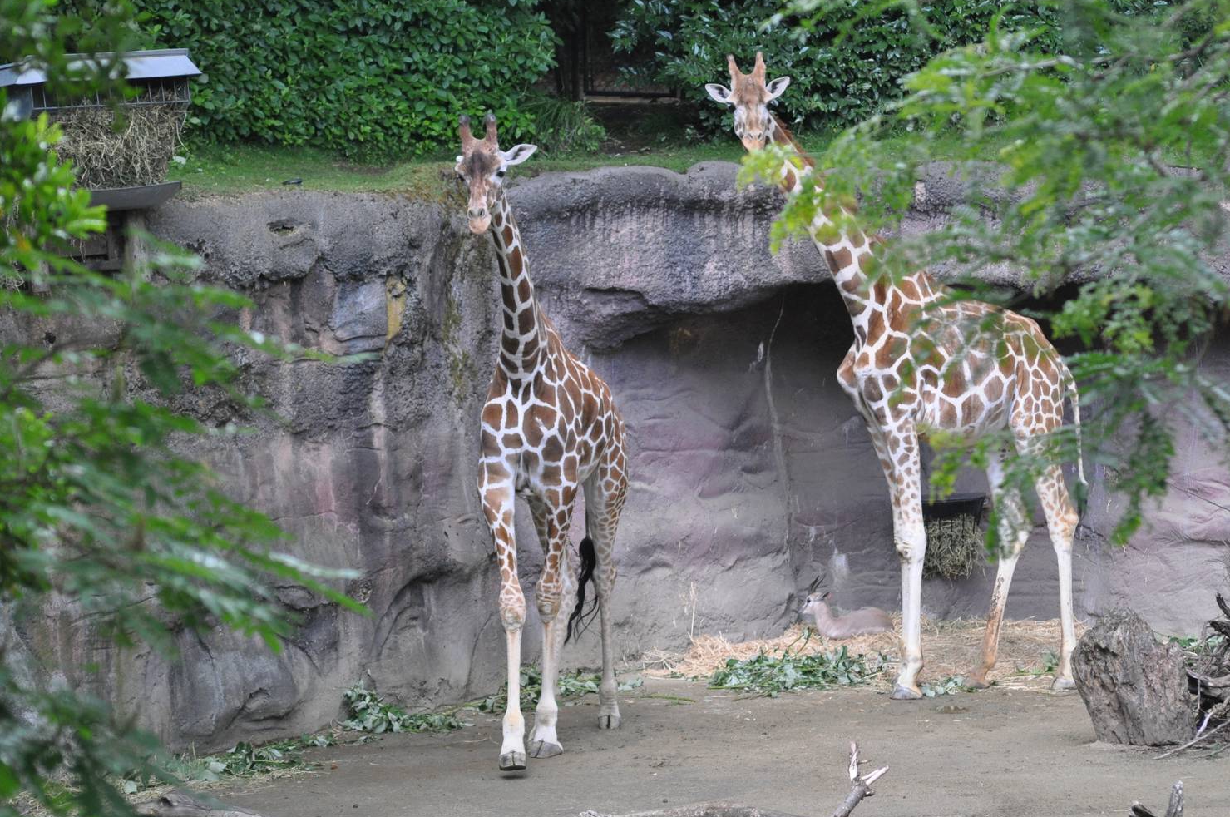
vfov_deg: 6.9
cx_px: 664
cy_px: 383
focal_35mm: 198
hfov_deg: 10.4
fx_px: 6756
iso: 900
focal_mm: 122
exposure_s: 1/500
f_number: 4.2
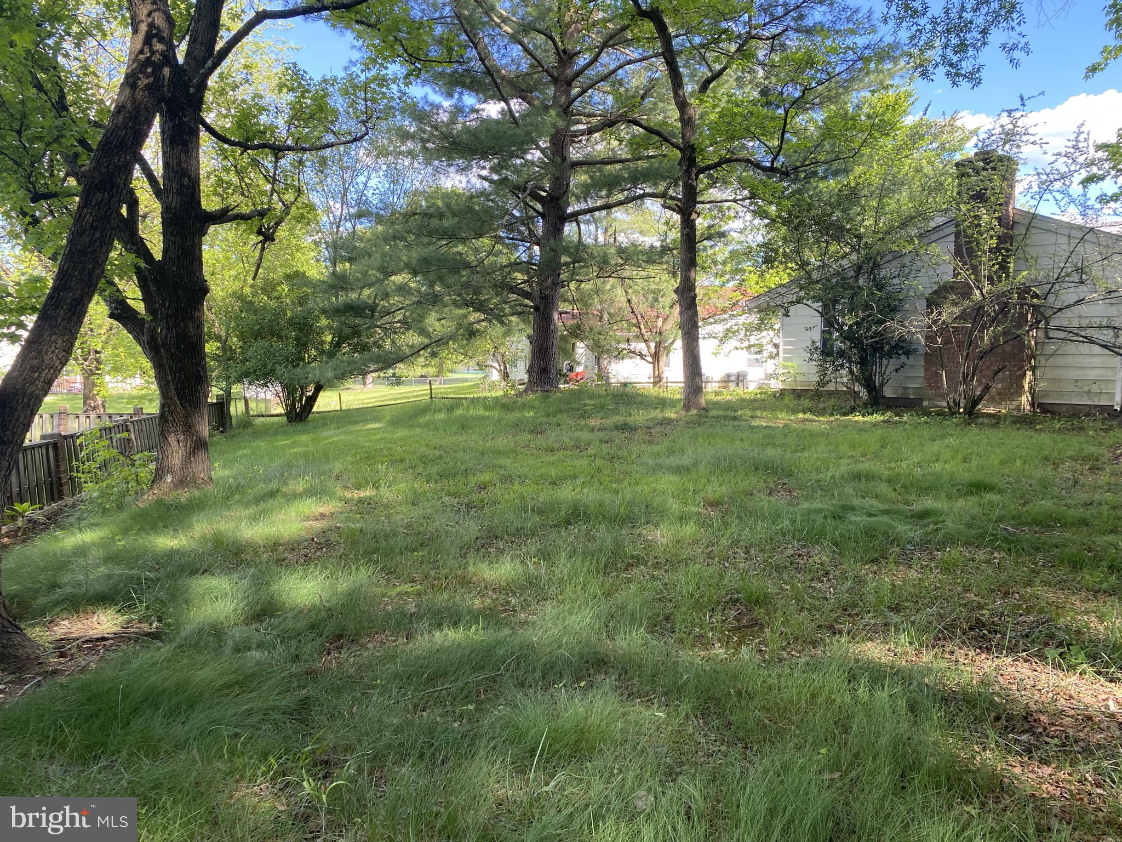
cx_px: 561
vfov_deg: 53.1
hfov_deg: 67.3
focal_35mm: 26
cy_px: 421
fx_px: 843
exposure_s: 1/193
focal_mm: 4.25
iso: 32
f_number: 1.8
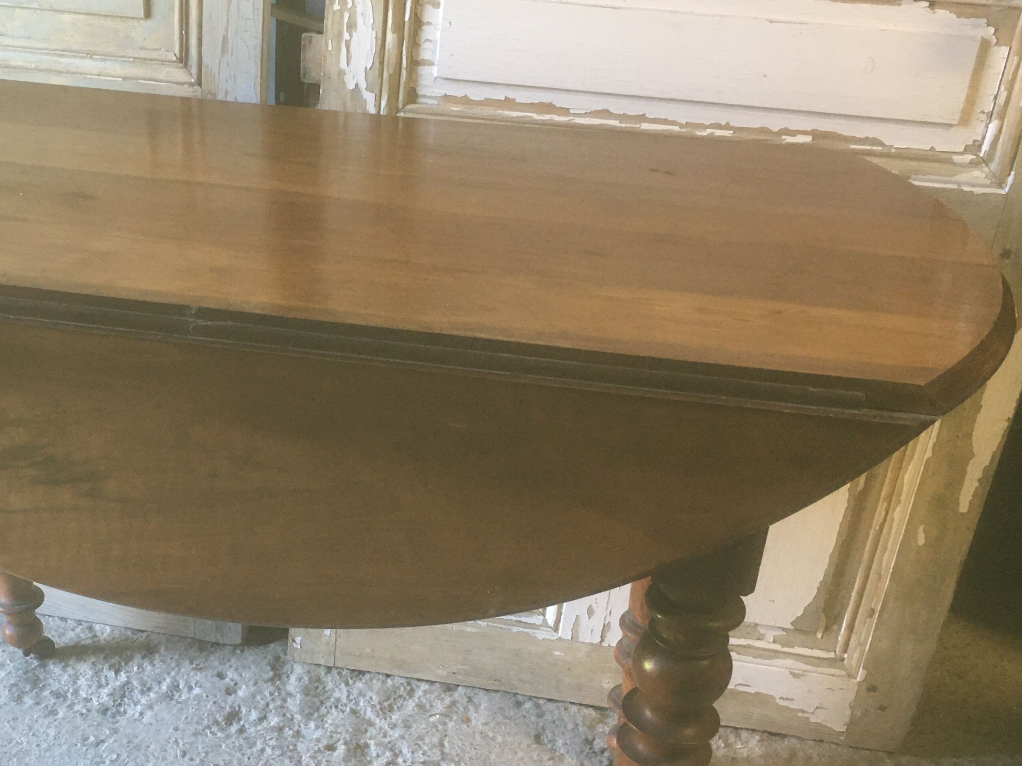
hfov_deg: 40.5
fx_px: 1358
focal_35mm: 46
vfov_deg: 31.2
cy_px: 517
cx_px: 304
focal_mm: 4.15
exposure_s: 1/33
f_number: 2.2
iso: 125
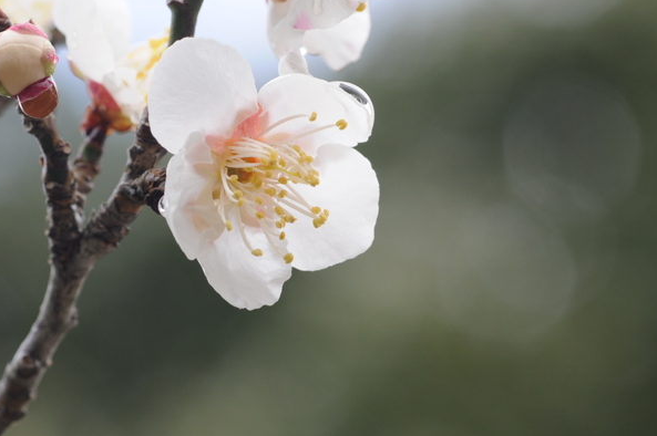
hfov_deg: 8.8
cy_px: 187
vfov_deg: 5.9
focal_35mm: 233
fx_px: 4248
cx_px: 260
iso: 200
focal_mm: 90
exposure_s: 1/160
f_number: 10
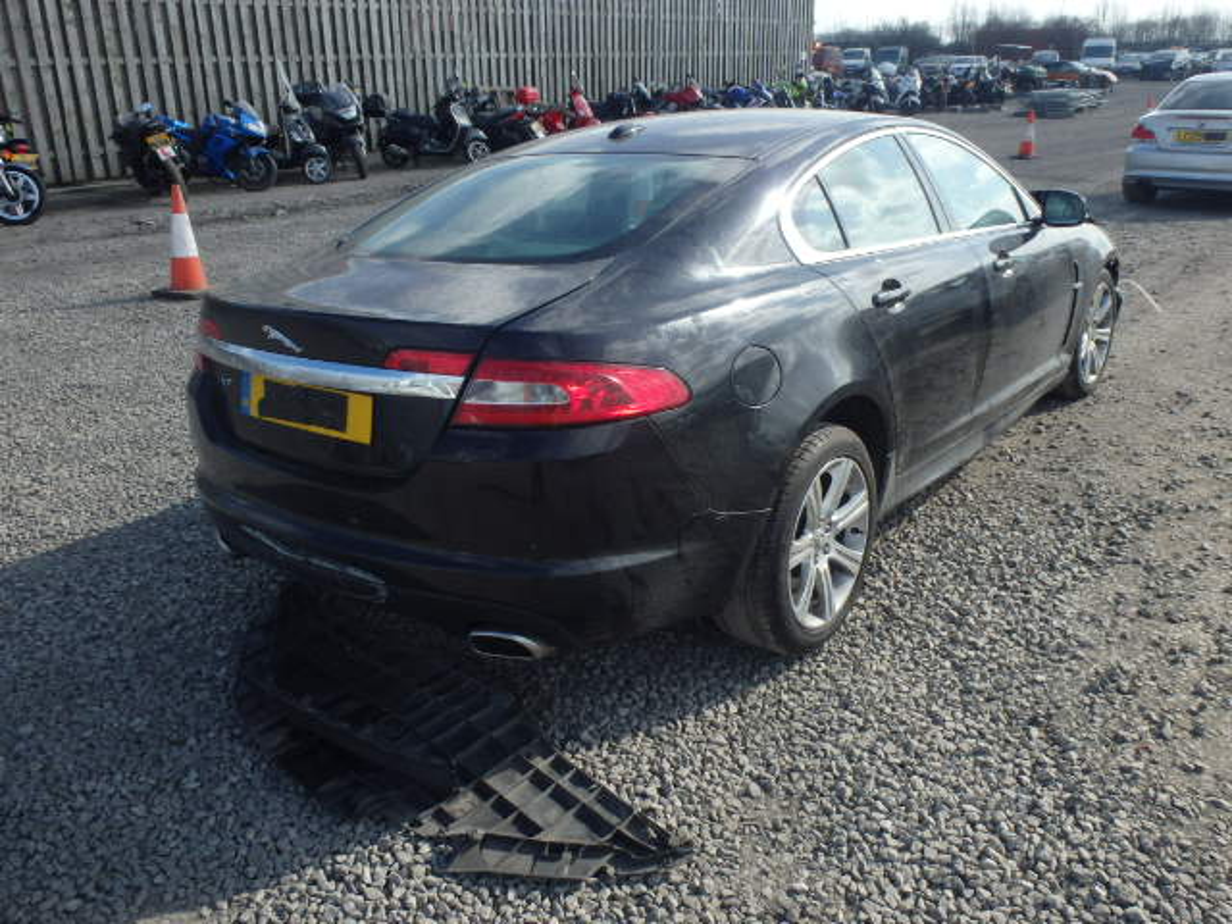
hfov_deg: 63.4
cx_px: 616
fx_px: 997
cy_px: 462
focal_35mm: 28
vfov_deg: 49.7
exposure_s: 1/1000
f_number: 3.9
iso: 200
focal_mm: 5
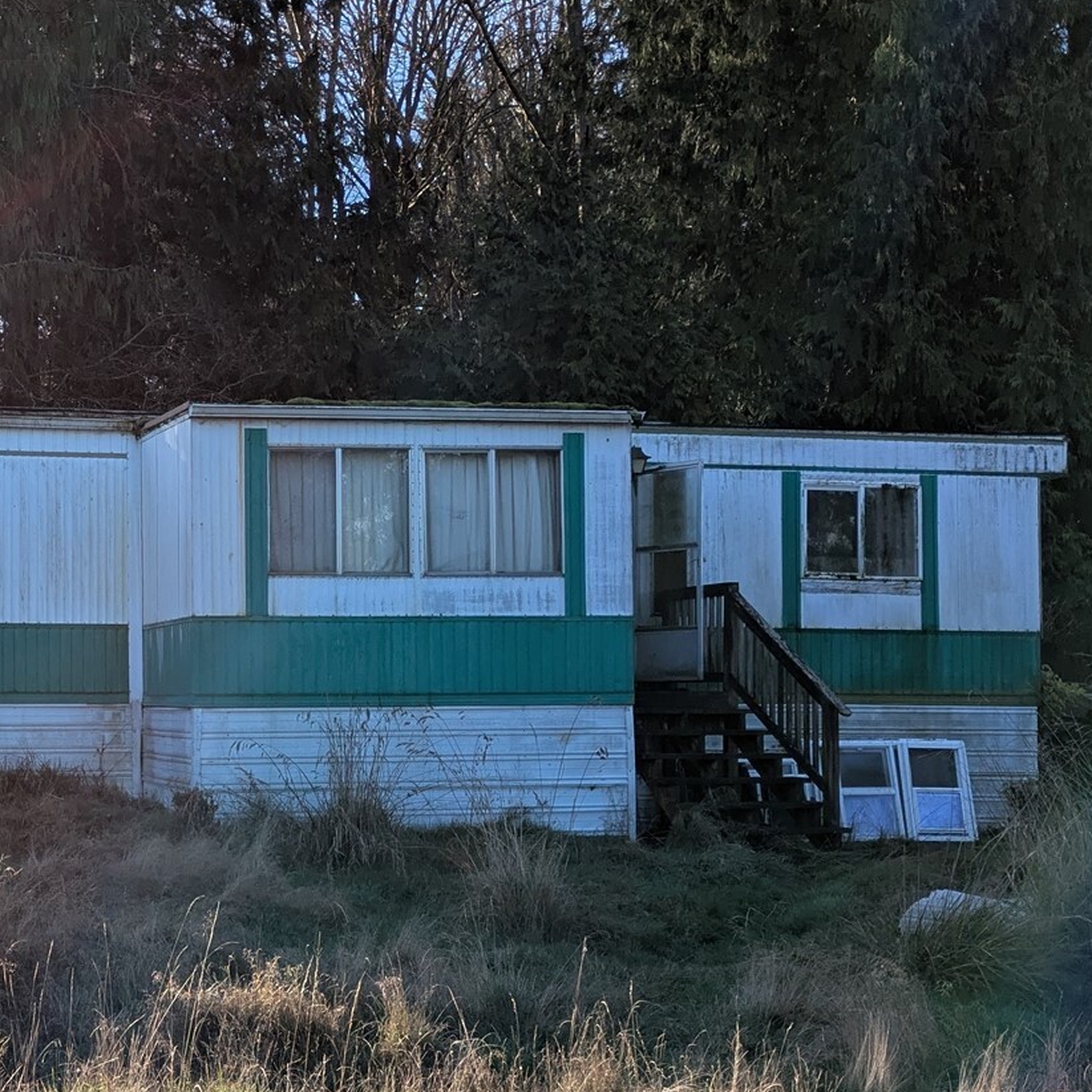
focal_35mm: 43
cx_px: 54
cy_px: 512
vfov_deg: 39.2
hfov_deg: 36.1
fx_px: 1535
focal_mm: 5.43
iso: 47
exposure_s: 1/1776
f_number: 1.89
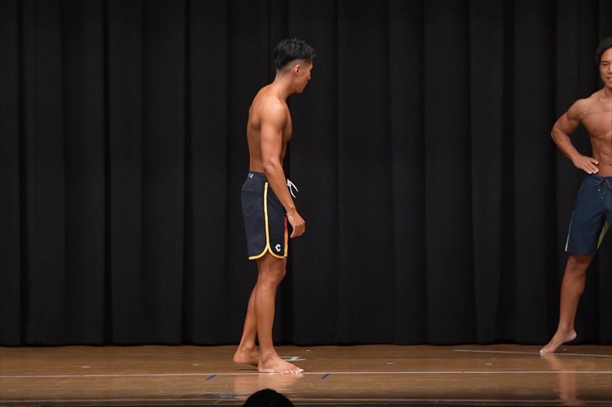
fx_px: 3823
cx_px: 306
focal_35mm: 225
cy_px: 204
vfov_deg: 6.1
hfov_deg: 9.2
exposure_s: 1/400
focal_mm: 150
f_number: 5.6
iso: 6400
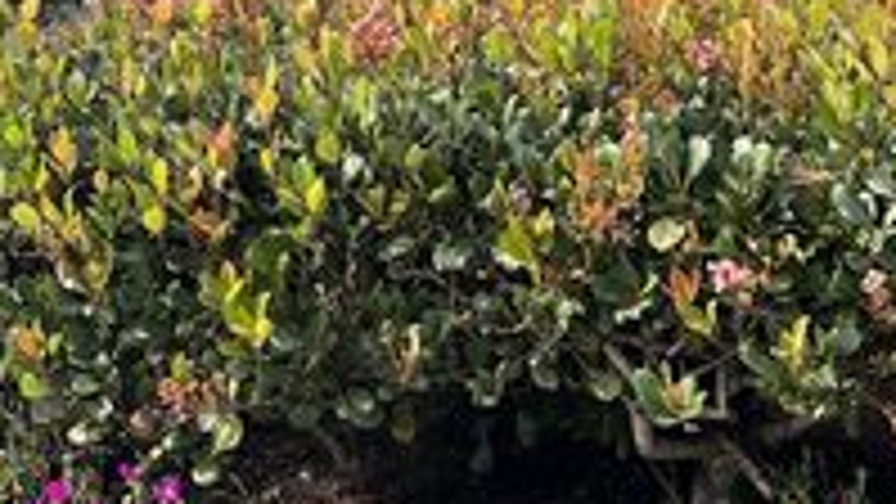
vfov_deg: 15.5
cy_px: -286
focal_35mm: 71
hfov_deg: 29.4
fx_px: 1687
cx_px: 243
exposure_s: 1/1209
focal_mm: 5.7
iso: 50
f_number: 1.5
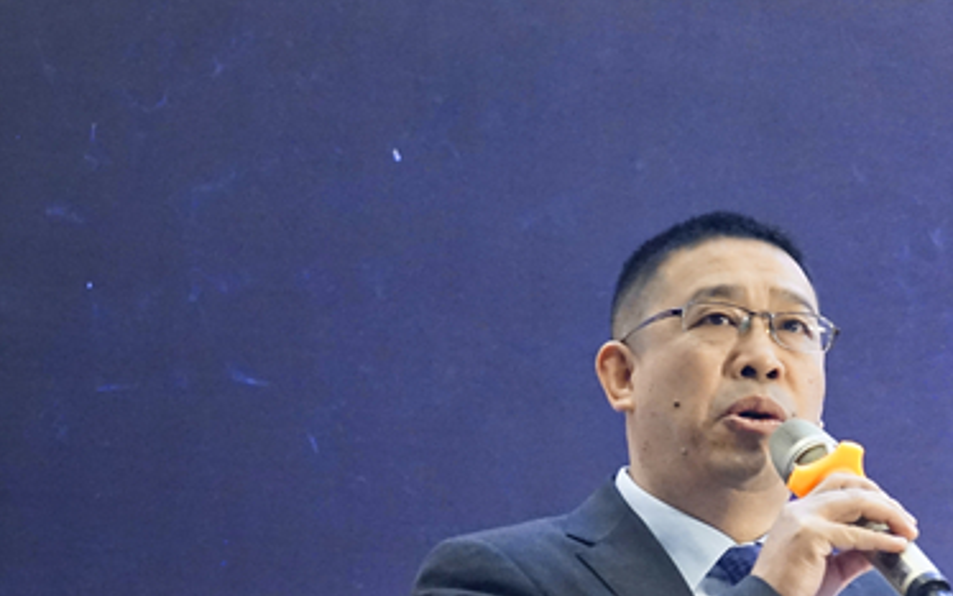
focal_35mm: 118
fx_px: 3064
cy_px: 674
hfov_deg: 17.2
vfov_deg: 10.9
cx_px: 1014
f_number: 4.5
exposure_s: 1/100
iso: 6400
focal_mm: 54
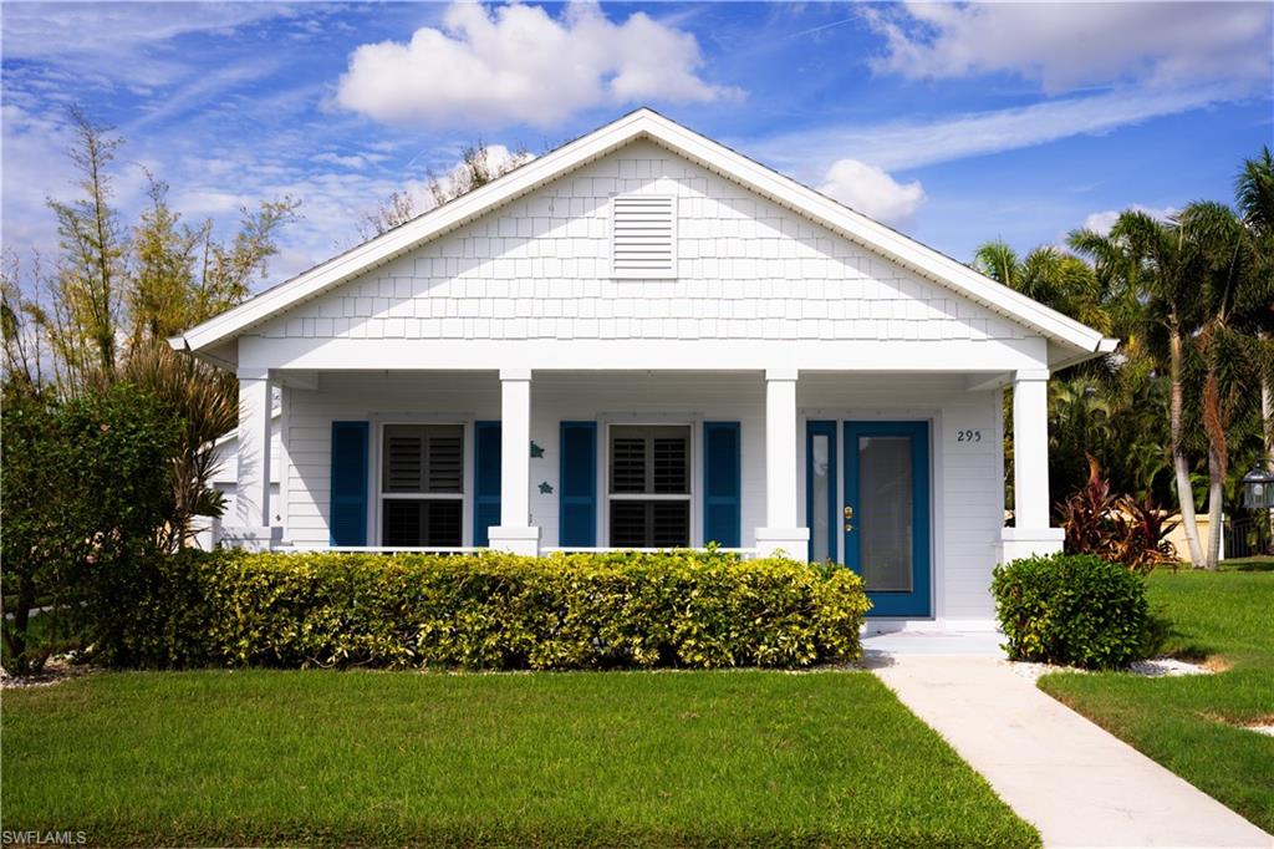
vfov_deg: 32.8
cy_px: 424
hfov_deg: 47.7
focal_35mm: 41
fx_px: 1440
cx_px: 637
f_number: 10
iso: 200
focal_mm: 40.7
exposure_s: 1/250
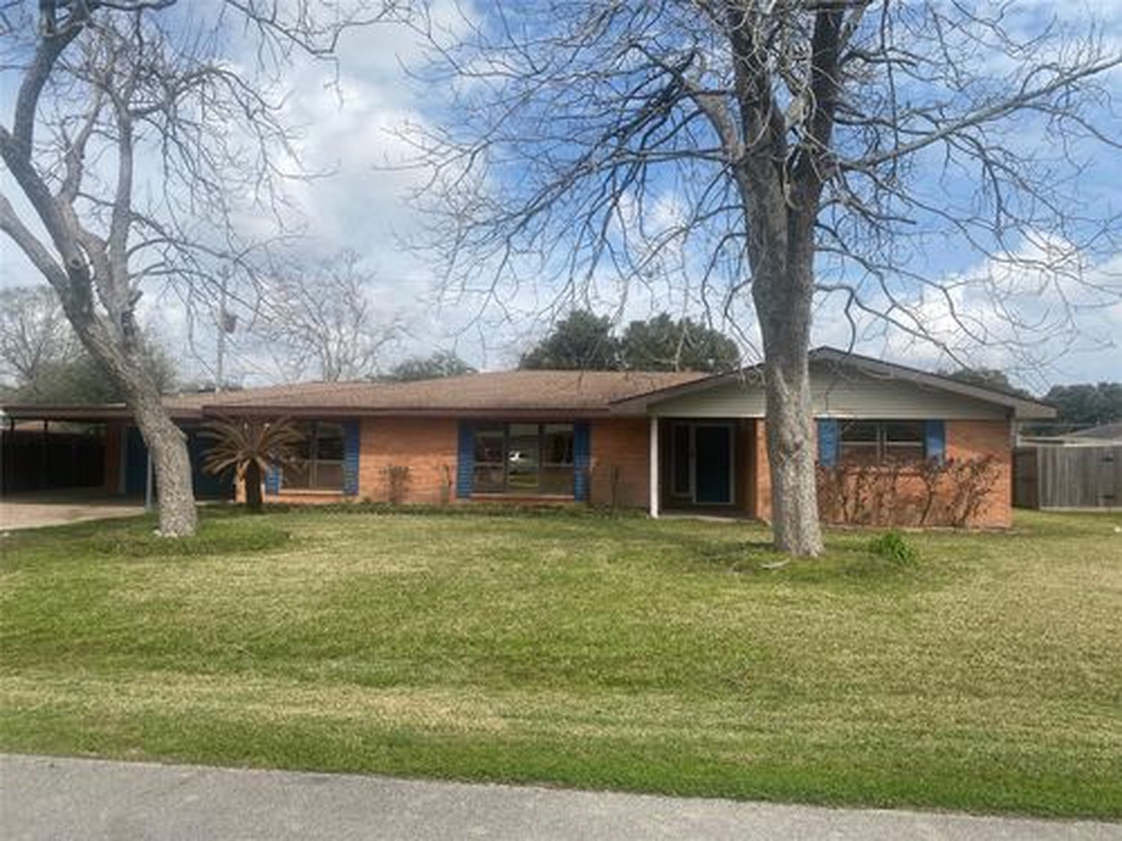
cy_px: 420
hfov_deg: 67.3
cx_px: 561
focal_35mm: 26
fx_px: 843
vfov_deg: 53.1
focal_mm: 4.25
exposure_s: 1/3610
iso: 32
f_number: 1.8
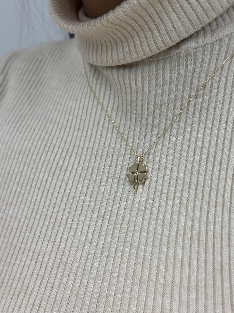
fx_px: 451
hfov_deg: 29.1
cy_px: 160
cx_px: 119
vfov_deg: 38.2
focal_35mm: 50
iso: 80
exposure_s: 1/604
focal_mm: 6.86
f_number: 1.78
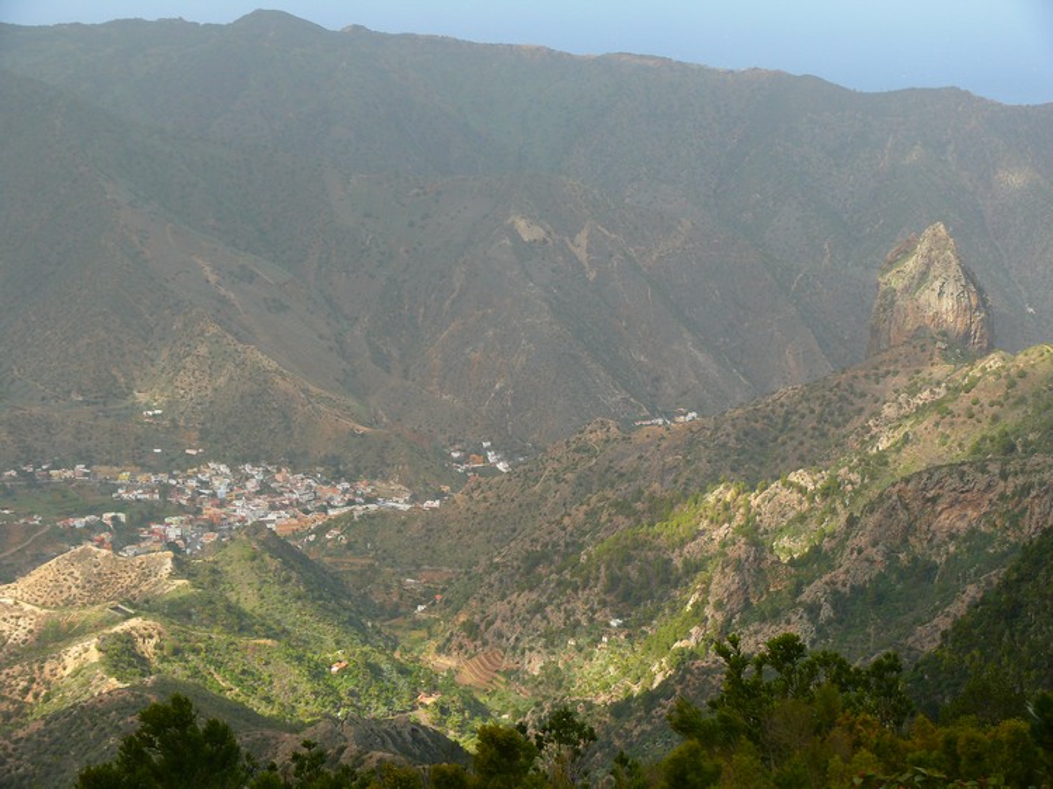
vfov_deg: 19.6
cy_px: 394
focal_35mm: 75
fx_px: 2281
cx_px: 526
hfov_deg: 26.0
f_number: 4
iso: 100
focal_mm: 15.9
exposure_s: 1/125
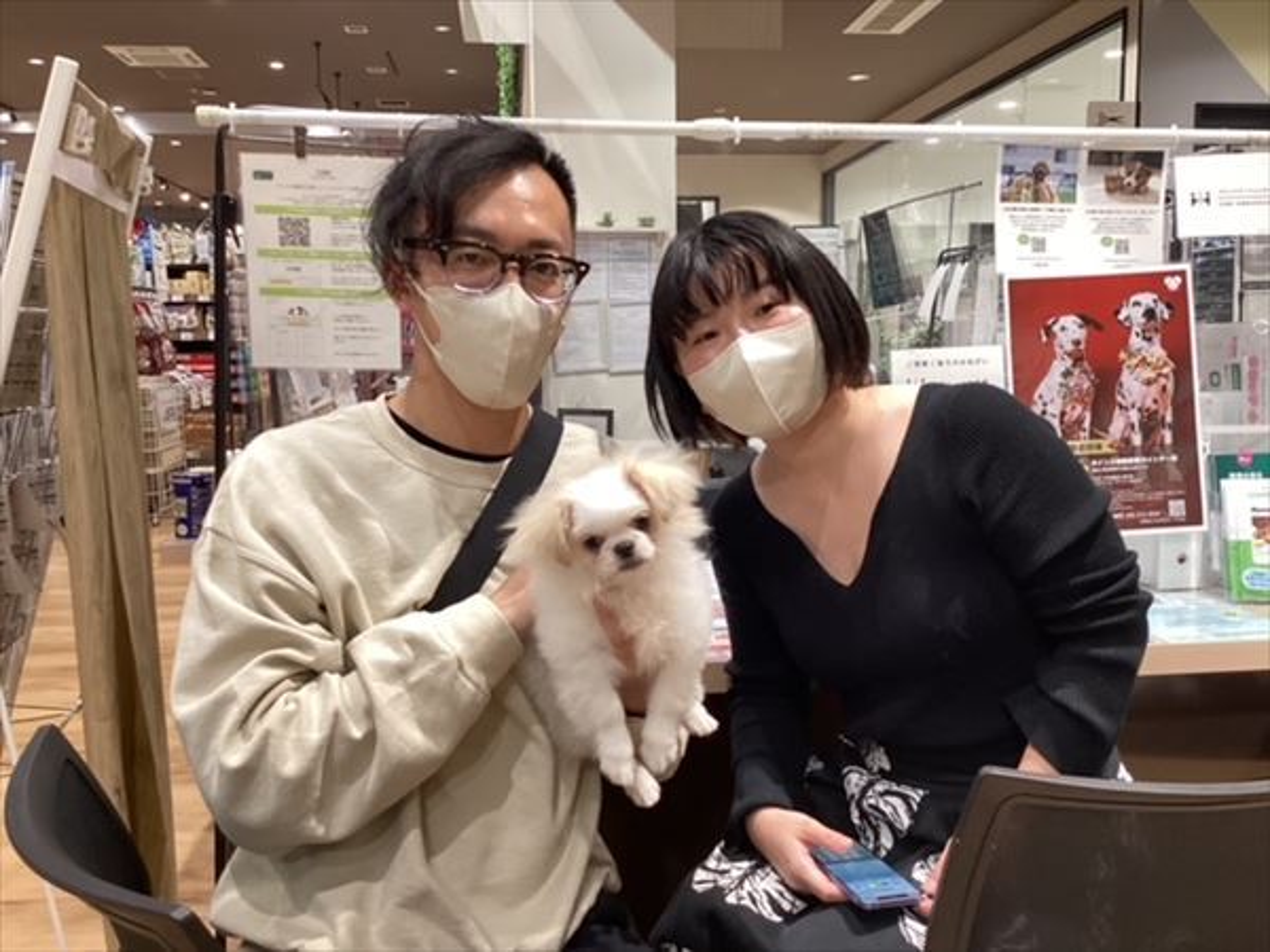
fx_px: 1137
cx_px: 635
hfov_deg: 58.4
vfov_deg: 45.4
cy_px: 476
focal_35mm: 31
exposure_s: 1/50
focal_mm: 3.3
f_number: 2.4
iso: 100
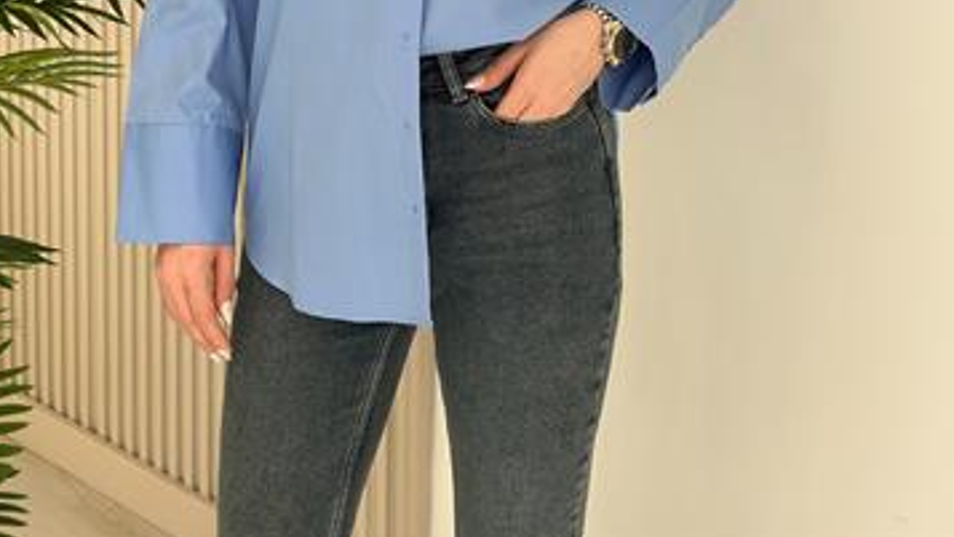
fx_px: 1974
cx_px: 460
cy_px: -164
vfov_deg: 14.8
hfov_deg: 27.2
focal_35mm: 78
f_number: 1.78
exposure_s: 1/386
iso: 80
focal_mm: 6.86
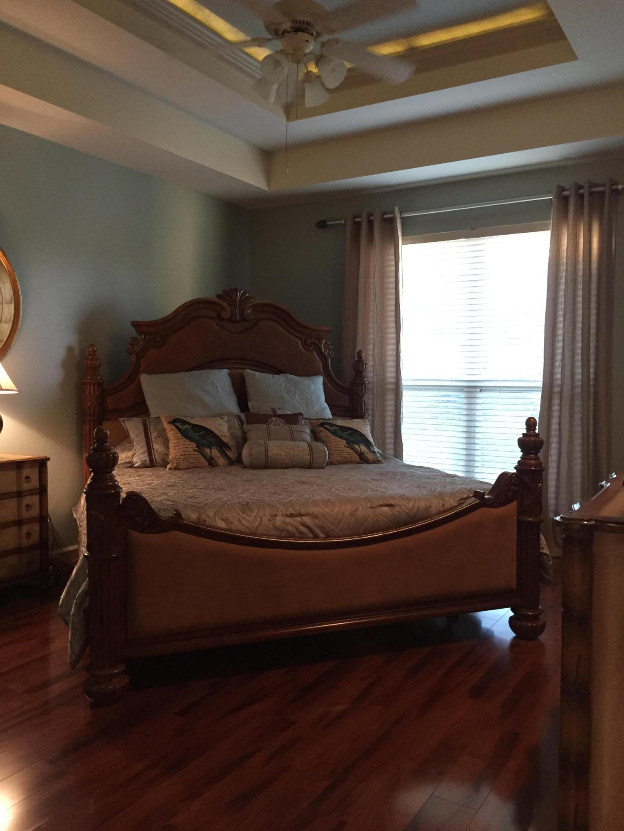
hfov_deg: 48.2
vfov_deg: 61.7
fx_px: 697
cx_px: 312
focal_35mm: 29
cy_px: 416
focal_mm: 4.15
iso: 250
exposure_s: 1/30
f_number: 2.2
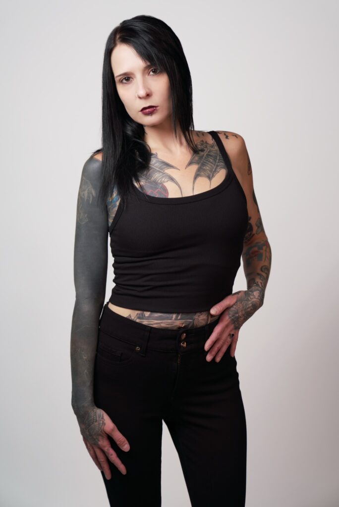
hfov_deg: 20.6
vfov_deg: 30.5
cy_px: 254
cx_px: 170
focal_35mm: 66
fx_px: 931
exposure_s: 1/250
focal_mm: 66
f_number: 2.8
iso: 100
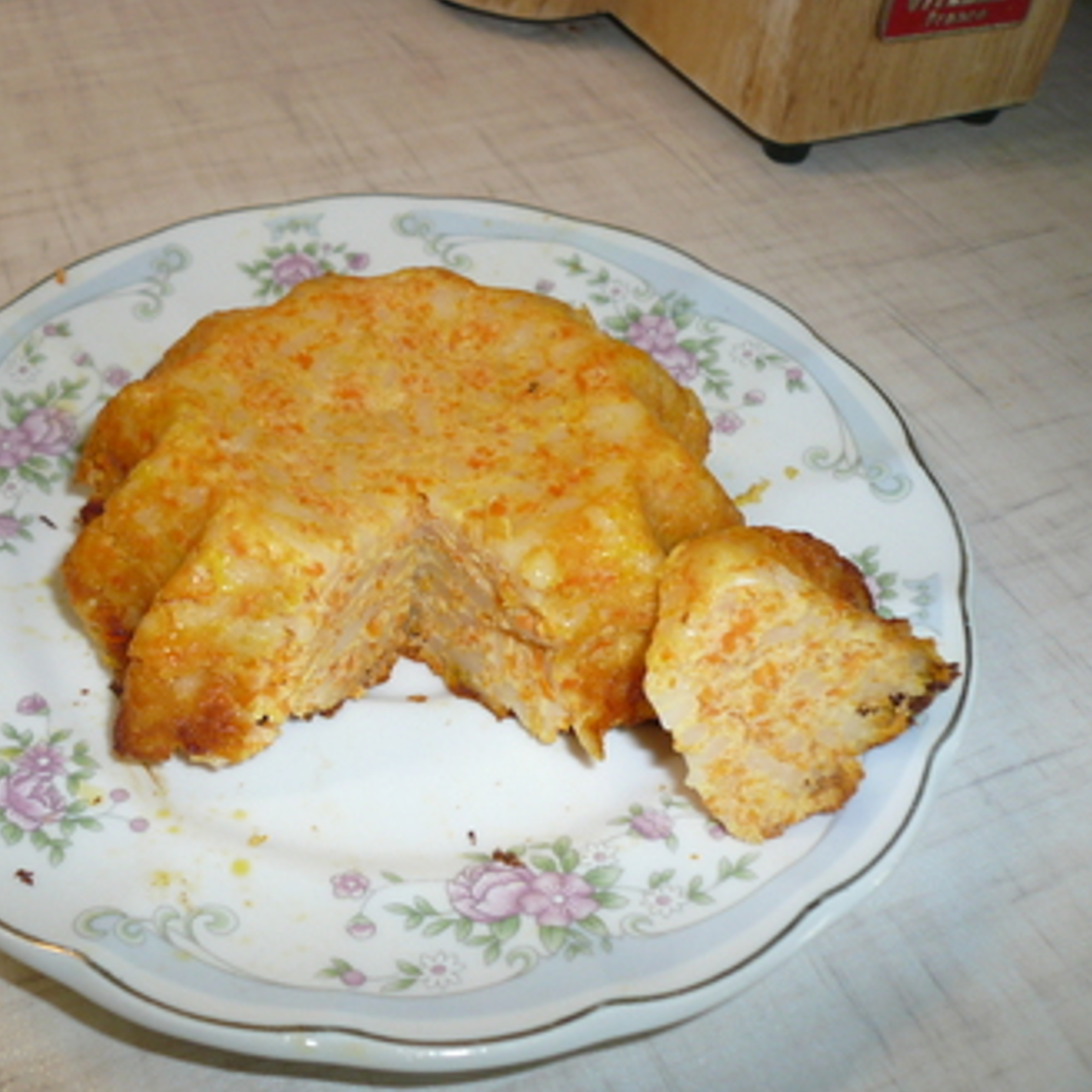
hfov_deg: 47.7
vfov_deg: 48.5
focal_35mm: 34
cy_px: 546
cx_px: 373
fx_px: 1213
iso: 100
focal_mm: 4.6
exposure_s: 1/30
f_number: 2.8
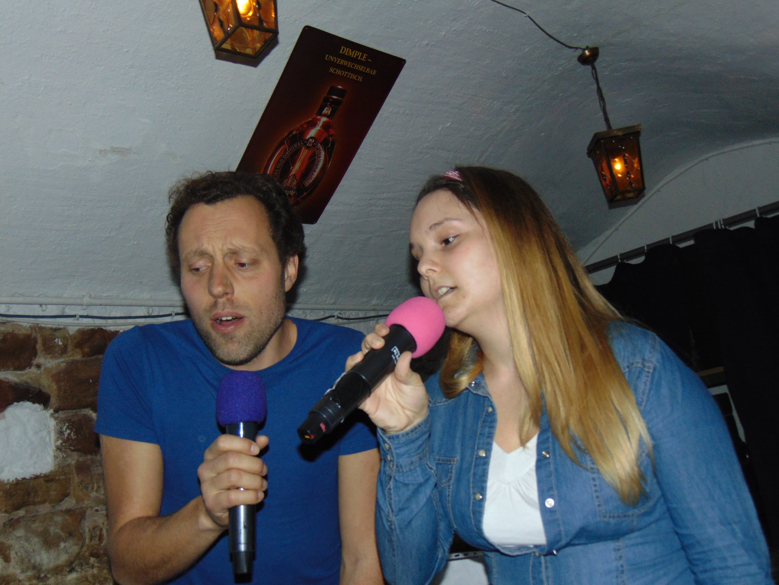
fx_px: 878
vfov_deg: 36.8
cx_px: 390
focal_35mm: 39
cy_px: 292
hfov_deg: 47.9
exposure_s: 1/60
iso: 200
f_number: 3.3
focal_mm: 6.9
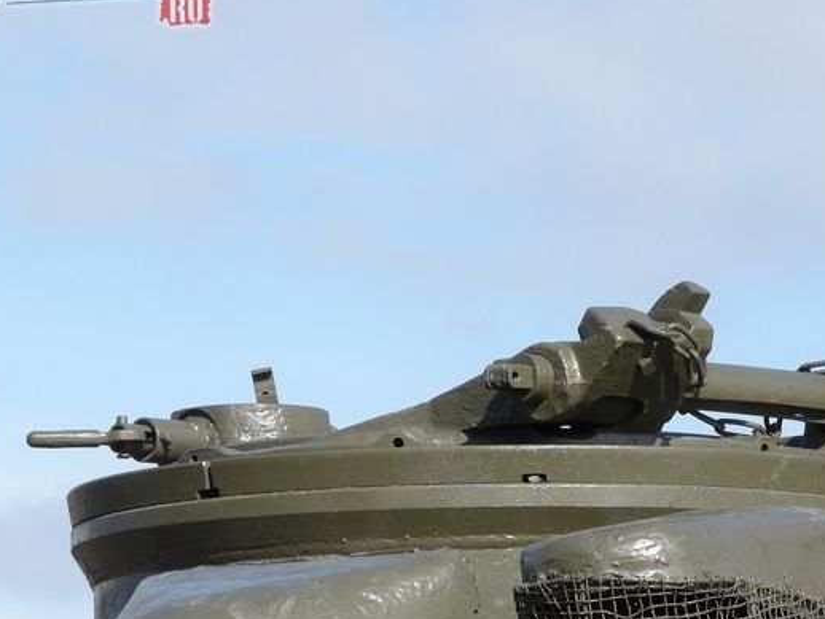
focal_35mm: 249
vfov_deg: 6.0
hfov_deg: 7.9
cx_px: 745
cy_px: 525
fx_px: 5937
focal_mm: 20.6
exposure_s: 1/500
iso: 100
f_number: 5.6
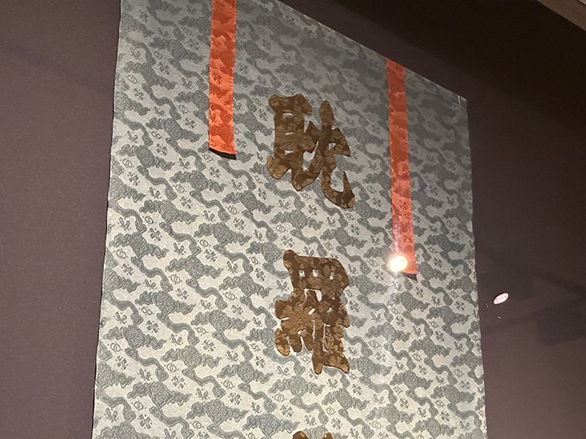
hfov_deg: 25.3
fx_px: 1304
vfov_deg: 19.1
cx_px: 293
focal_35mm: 77
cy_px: 220
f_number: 2.8
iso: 1250
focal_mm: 9
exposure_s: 1/35
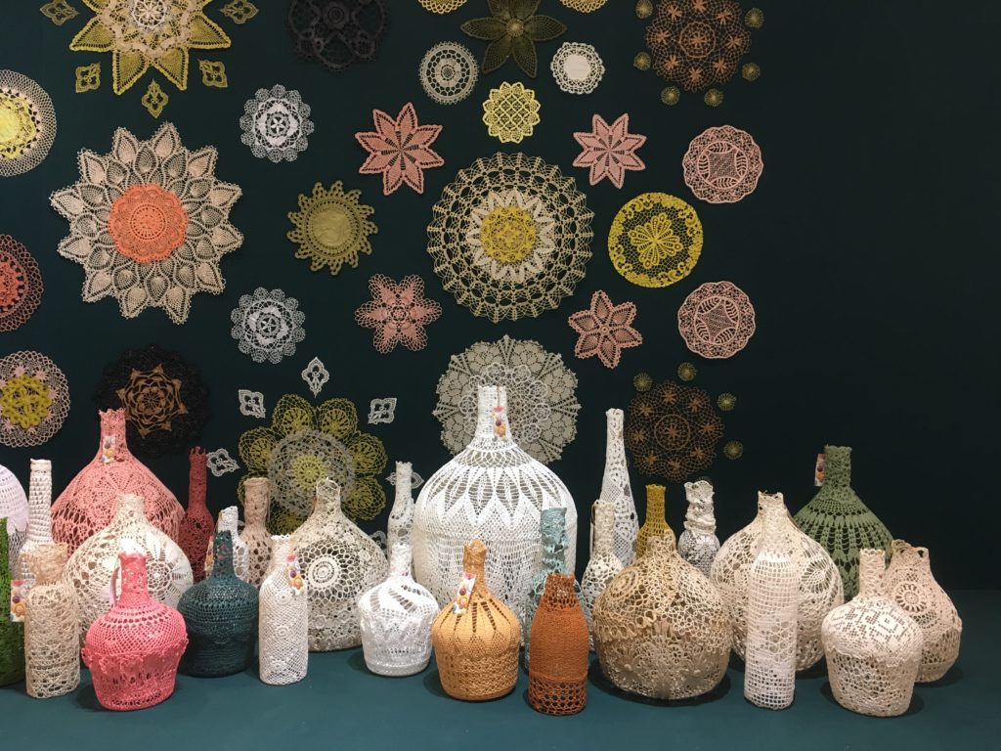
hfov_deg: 61.7
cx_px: 500
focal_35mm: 29
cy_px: 376
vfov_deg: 48.2
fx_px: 839
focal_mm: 4.15
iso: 125
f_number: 2.2
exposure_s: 1/33
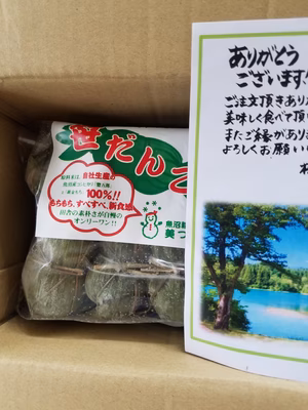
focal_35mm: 26
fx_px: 308
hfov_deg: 53.1
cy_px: 205
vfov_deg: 67.3
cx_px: 154
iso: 80
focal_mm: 4.2
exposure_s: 1/50
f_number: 1.7
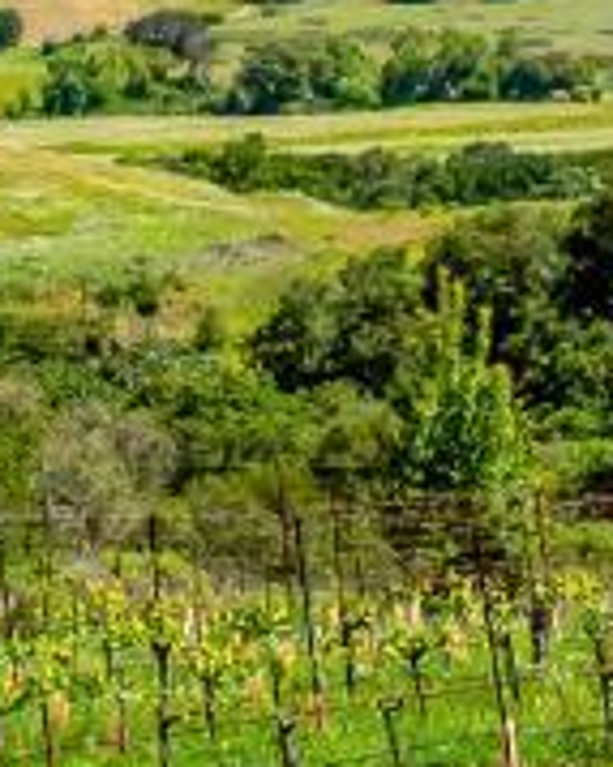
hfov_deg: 7.7
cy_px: -2
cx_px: 956
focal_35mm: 196
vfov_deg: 9.8
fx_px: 4449
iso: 100
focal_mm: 12.29
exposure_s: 1/3200
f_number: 2.8
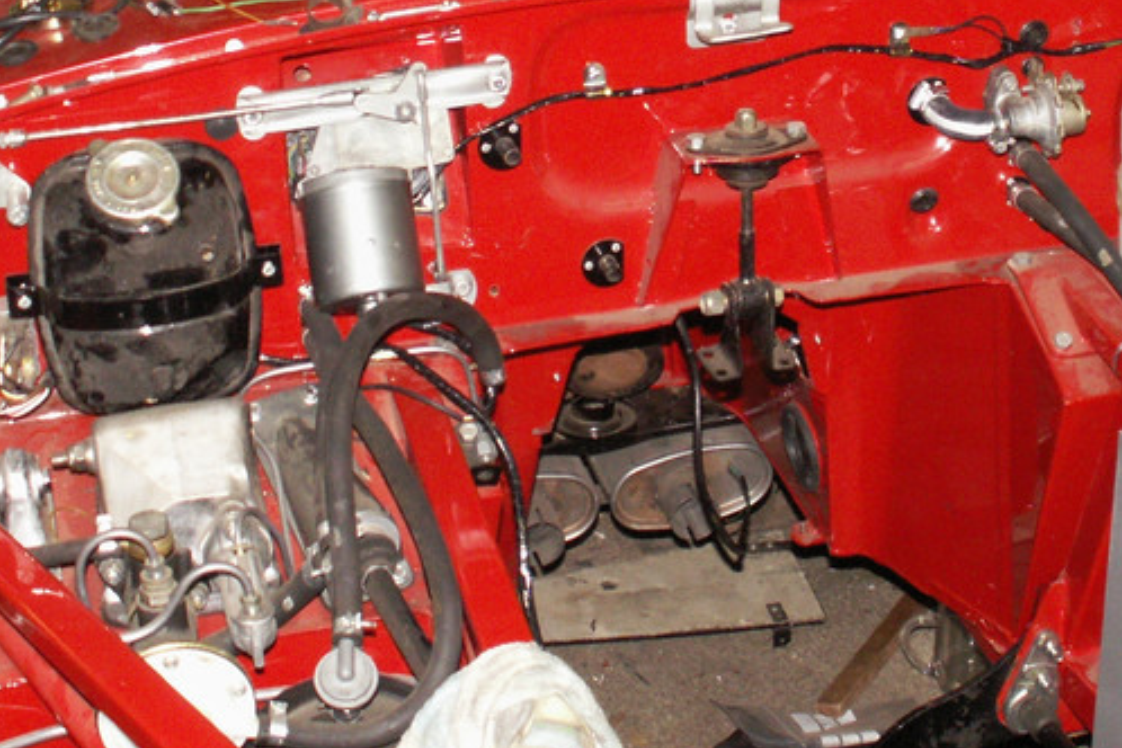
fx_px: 2431
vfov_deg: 17.3
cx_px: 688
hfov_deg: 25.9
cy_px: 97
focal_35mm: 78
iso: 160
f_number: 2.8
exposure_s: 1/40
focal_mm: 5.86
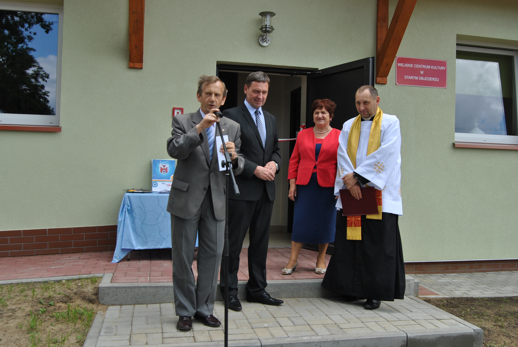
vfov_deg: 37.0
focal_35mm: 36
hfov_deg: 53.1
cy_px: 174
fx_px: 519
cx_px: 259
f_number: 6.3
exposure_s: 1/200
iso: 100
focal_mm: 24
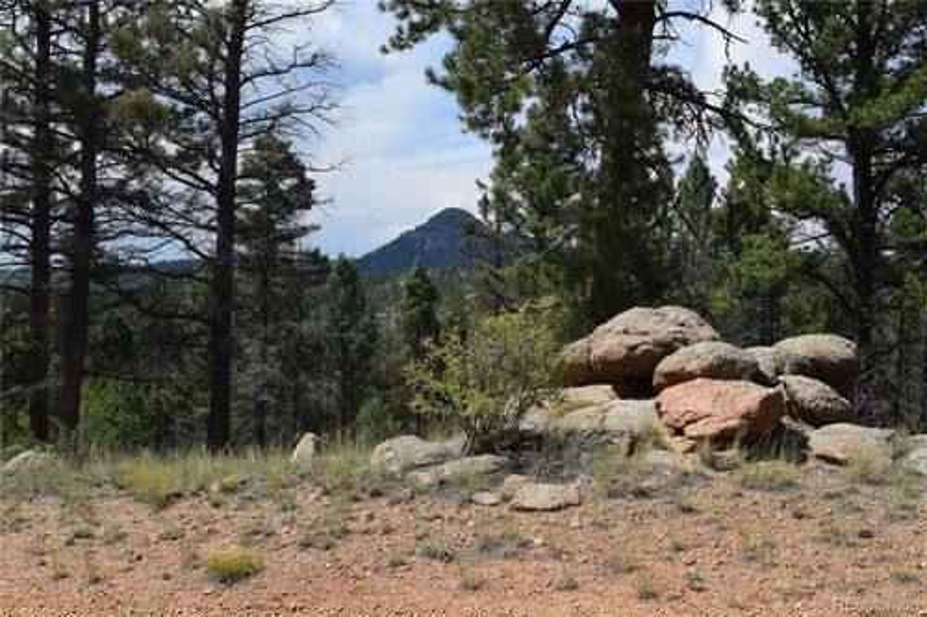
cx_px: 464
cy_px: 308
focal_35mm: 38
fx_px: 965
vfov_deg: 35.5
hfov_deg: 51.3
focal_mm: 25
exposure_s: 1/400
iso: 200
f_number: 10
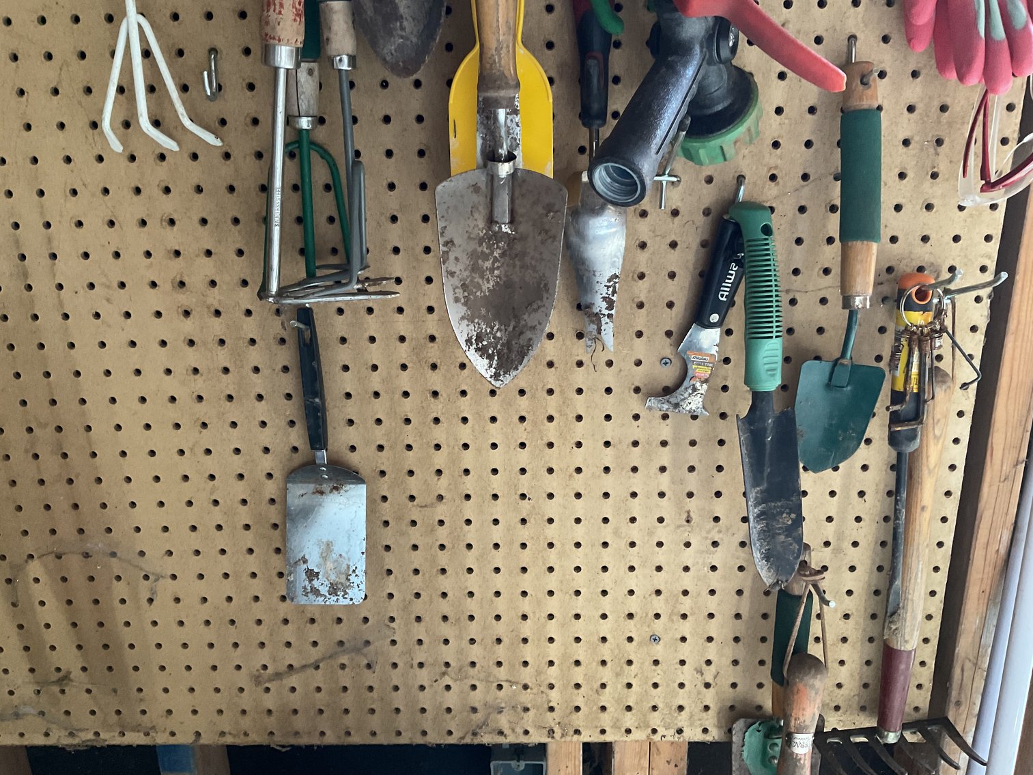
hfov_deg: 61.7
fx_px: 865
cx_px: 516
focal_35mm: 29
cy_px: 388
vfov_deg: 48.2
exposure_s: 1/33
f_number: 1.8
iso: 200
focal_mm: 3
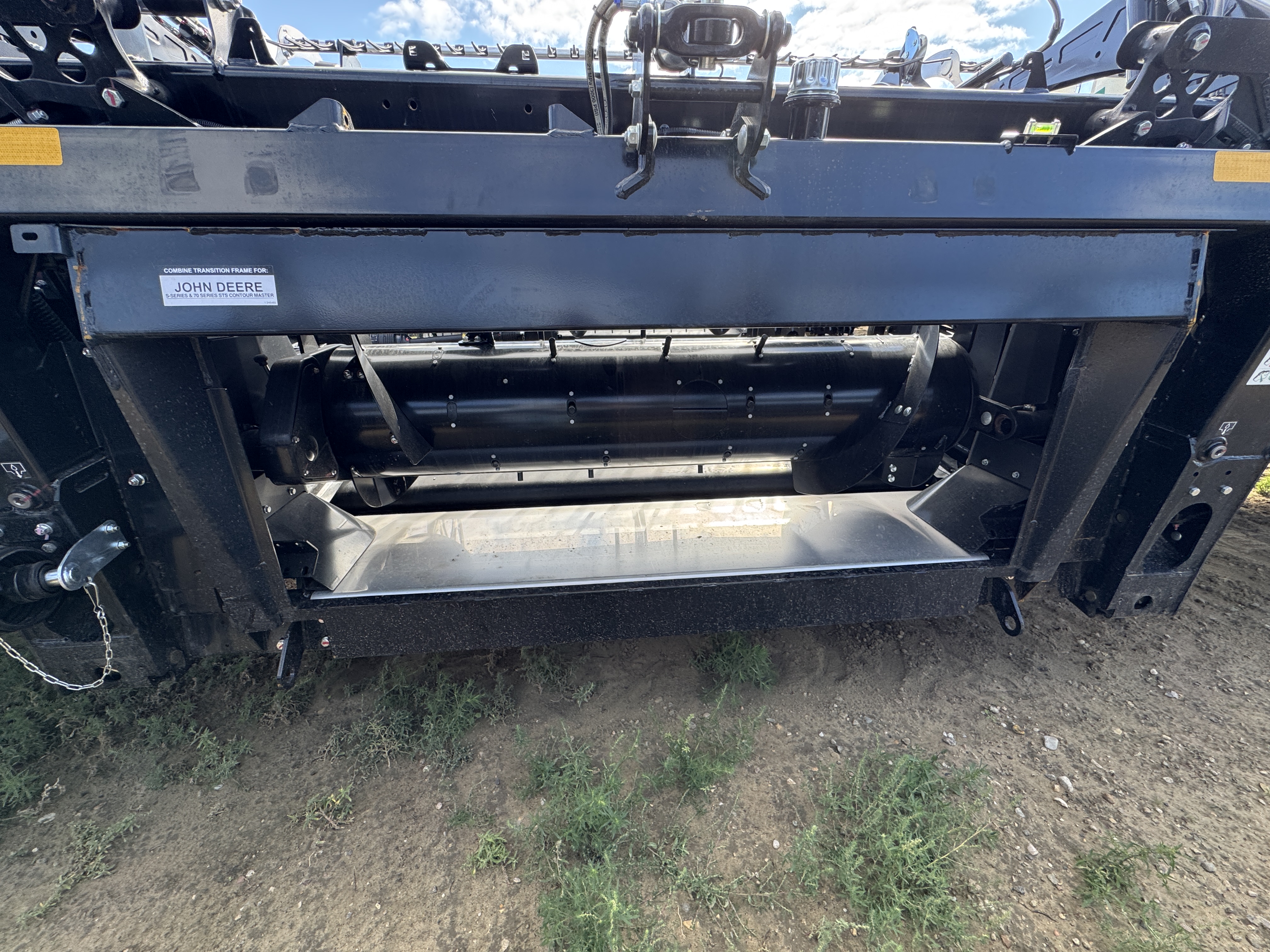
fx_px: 514
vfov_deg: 85.7
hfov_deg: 102.1
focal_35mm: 14
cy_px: 476
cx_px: 635
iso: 40
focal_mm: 2.22
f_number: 2.2
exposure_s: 1/217
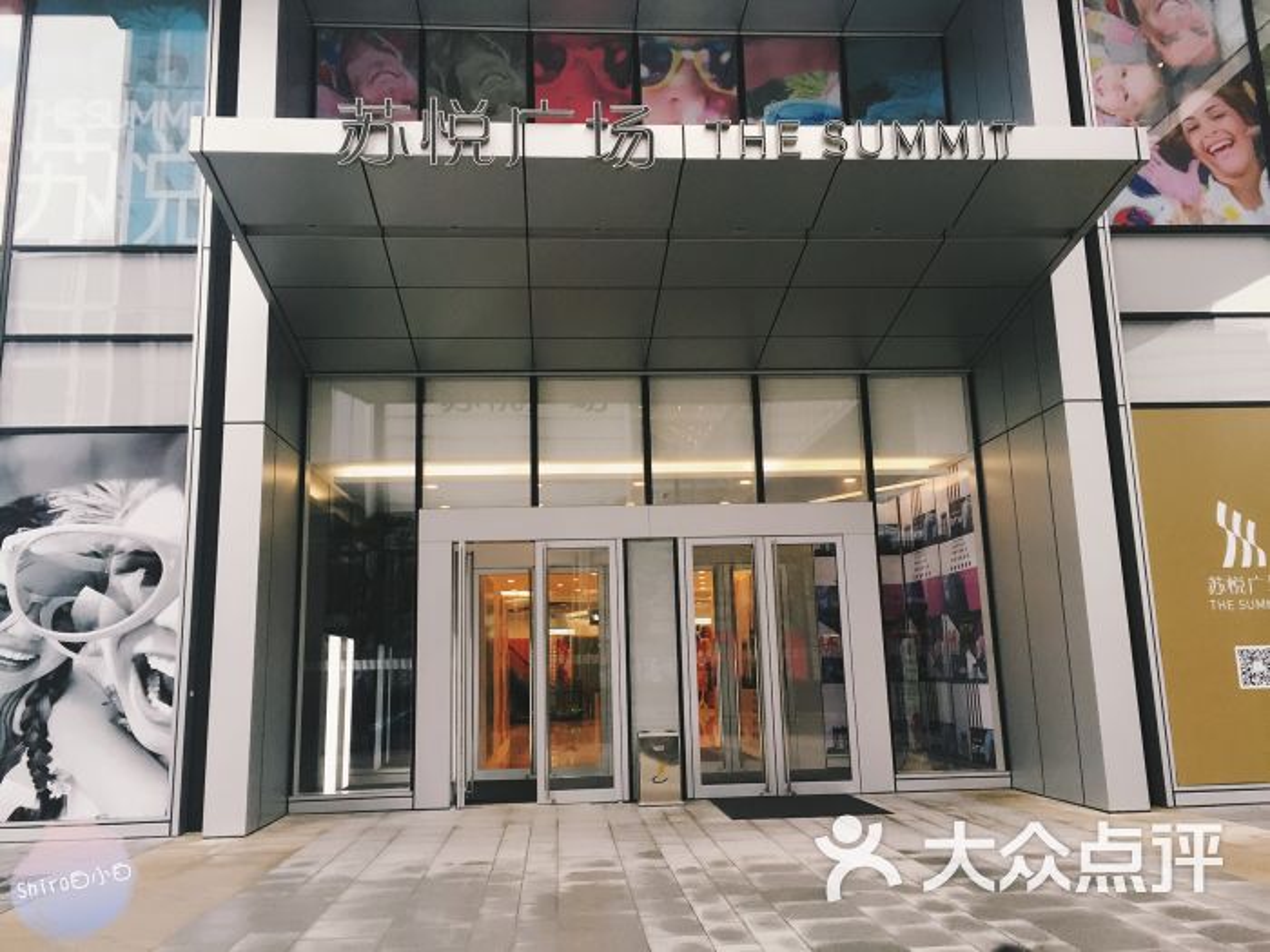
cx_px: 635
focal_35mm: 29
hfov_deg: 61.7
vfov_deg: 48.2
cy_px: 476
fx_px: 1064
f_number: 2.2
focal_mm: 4.15
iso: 32
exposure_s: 1/30
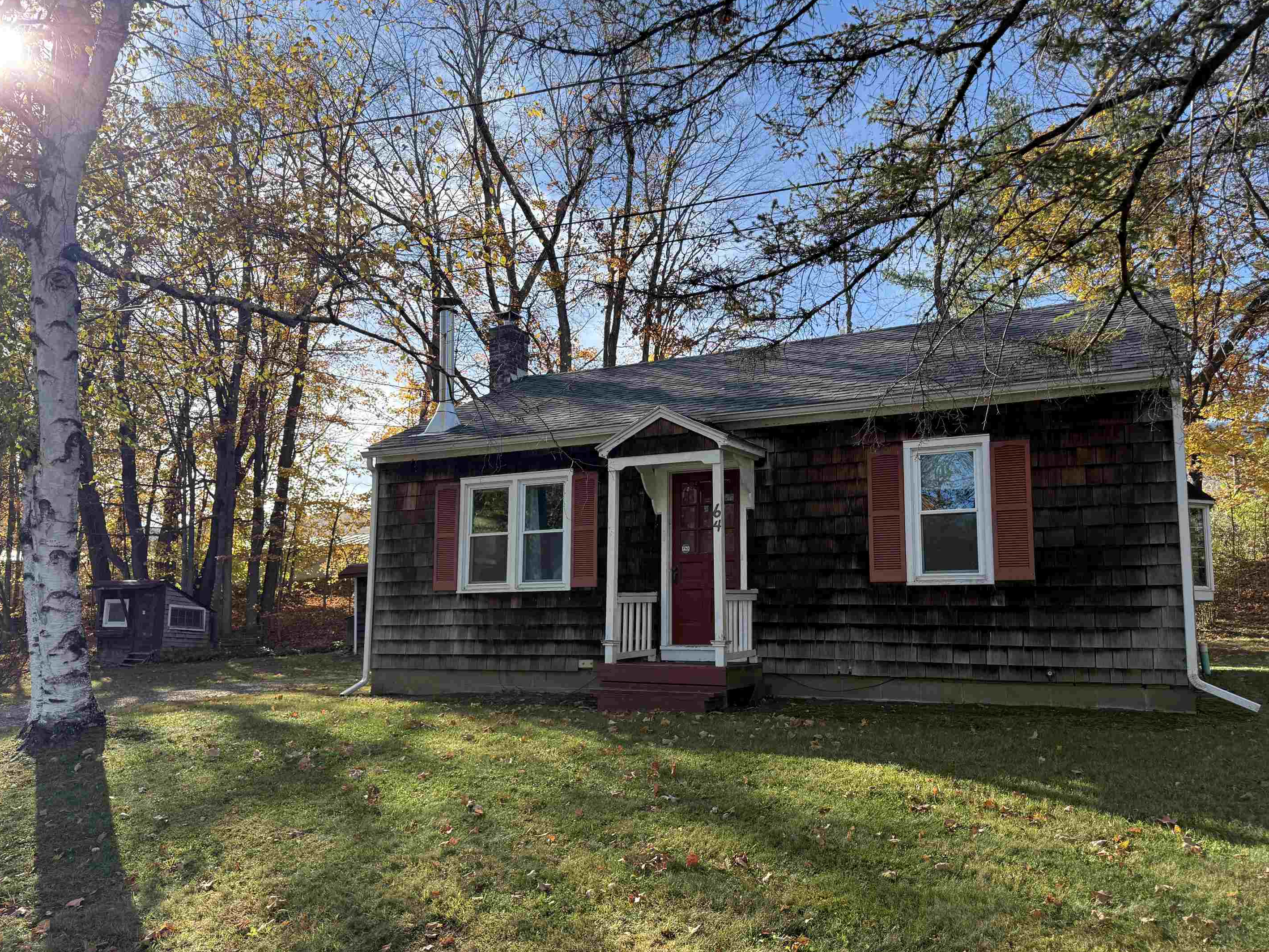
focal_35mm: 26
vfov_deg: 53.0
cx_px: 661
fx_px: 953
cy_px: 512
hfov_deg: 67.3
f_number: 1.78
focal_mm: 6.76
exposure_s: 1/2169
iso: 100
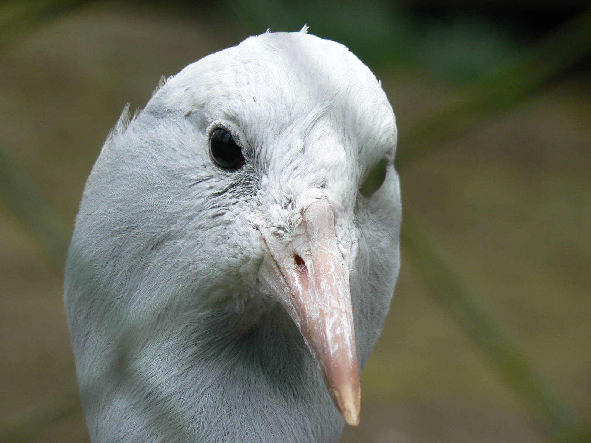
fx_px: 7376
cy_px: 222
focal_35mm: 432
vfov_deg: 3.4
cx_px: 296
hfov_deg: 4.6
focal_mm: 72
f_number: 5.6
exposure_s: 1/160
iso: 80
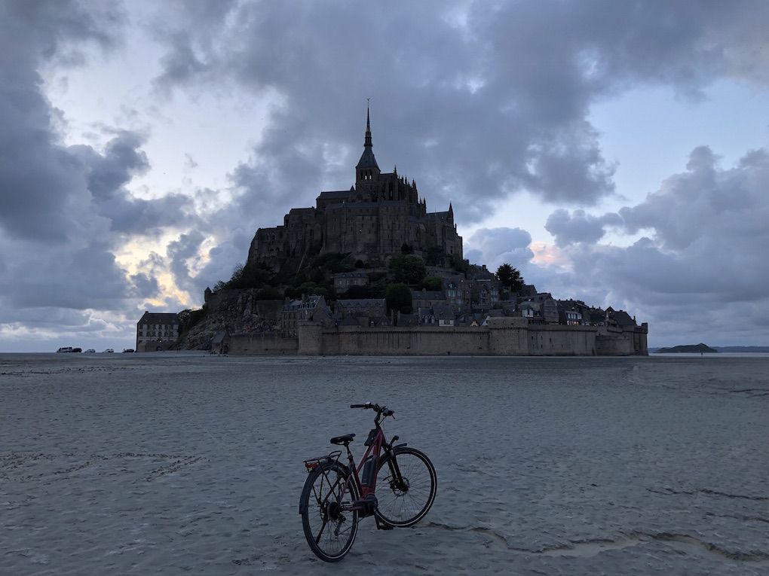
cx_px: 384
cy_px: 288
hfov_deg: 63.4
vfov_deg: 49.7
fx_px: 622
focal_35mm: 28
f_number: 1.8
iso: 25
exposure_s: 1/120
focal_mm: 3.99
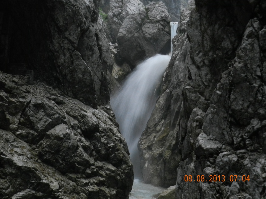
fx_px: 407
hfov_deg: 36.2
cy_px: 100
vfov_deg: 27.5
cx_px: 133
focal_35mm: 53
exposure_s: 1/15
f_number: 4.4
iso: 450
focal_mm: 9.4
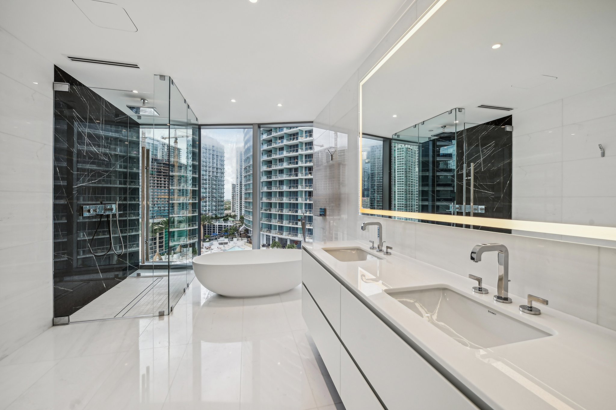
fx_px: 239
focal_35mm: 14
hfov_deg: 104.3
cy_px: 205
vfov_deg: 81.1
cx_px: 308
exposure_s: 1/60
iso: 100
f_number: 8
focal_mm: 14
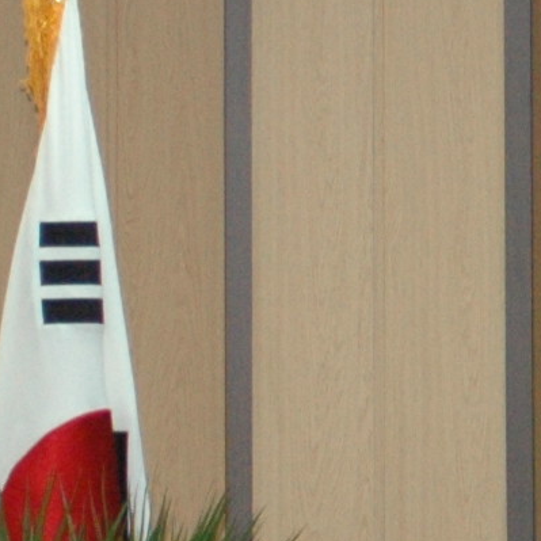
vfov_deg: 2.6
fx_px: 11900
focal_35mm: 673
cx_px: 1874
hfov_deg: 2.6
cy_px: 199
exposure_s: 1/60
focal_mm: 70
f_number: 5
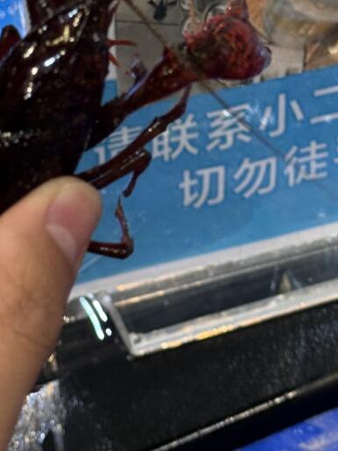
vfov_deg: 14.3
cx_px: 193
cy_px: -28
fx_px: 1758
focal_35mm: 135
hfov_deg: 11.0
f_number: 1.78
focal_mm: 6.76
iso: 50
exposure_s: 1/50
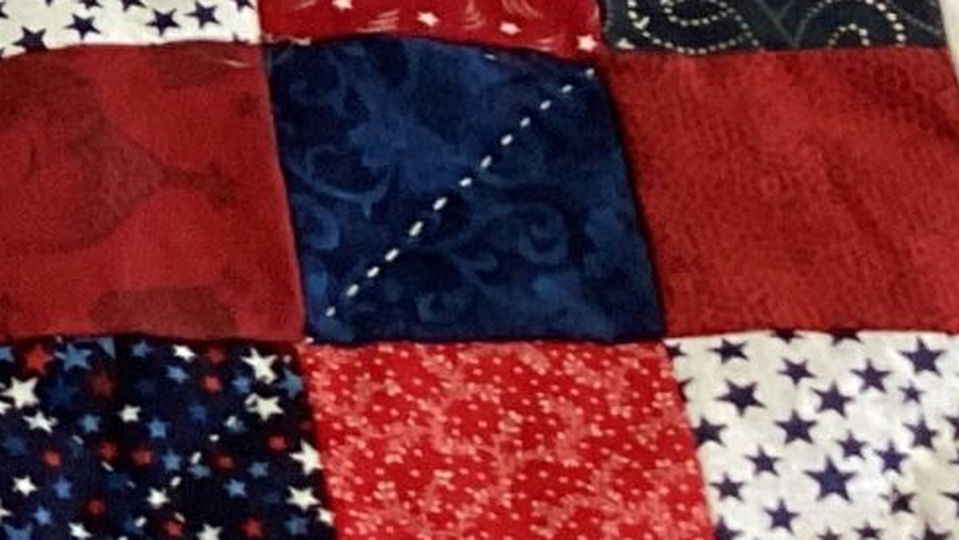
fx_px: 4503
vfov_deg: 6.8
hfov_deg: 11.2
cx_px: -843
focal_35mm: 177
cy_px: -165
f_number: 2.4
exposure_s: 1/50
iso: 100
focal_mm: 3.3
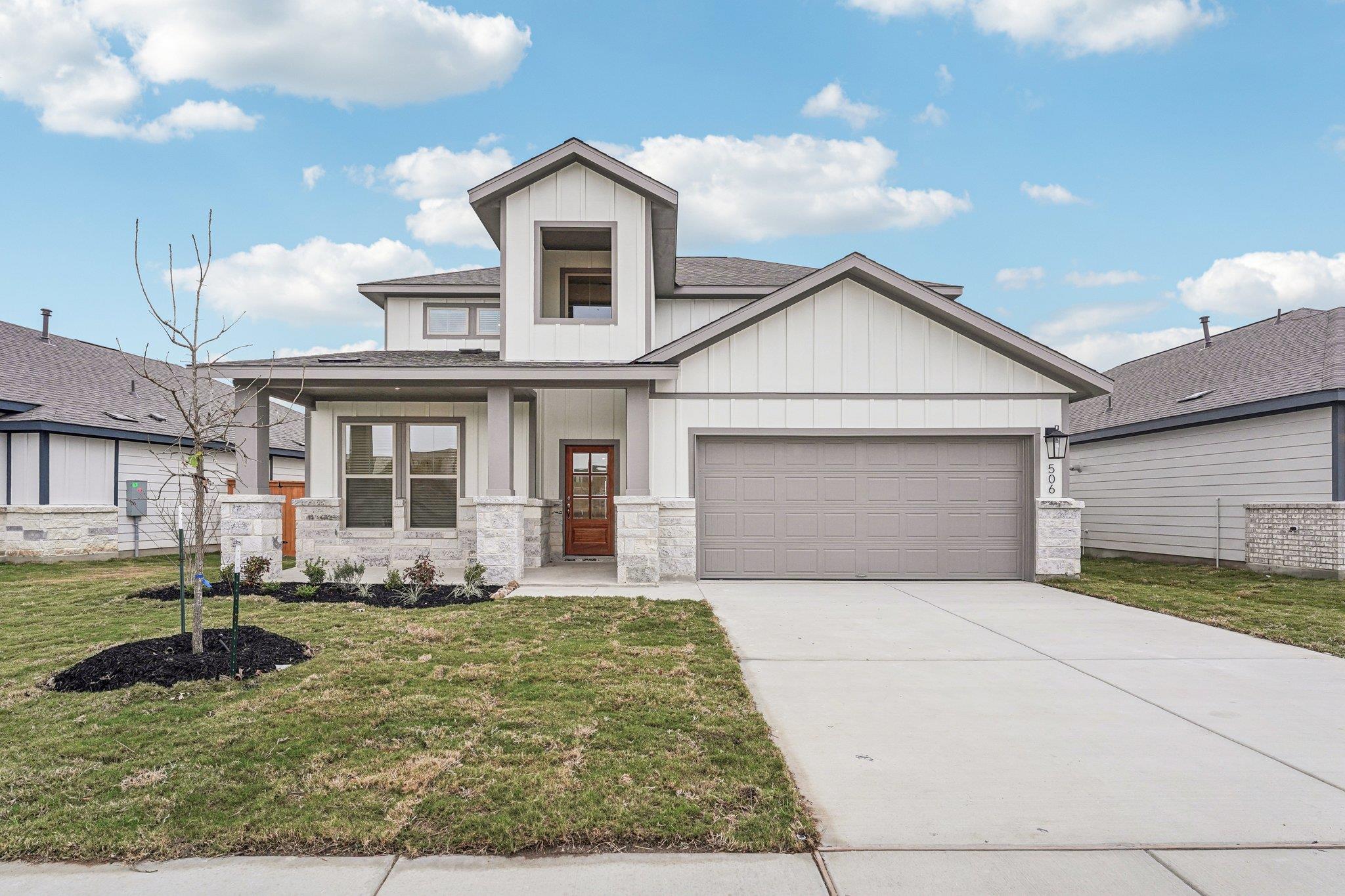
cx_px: 672
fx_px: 661
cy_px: 448
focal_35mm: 18
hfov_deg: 91.0
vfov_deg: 68.3
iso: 800
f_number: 8
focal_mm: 17.7
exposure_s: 1/500
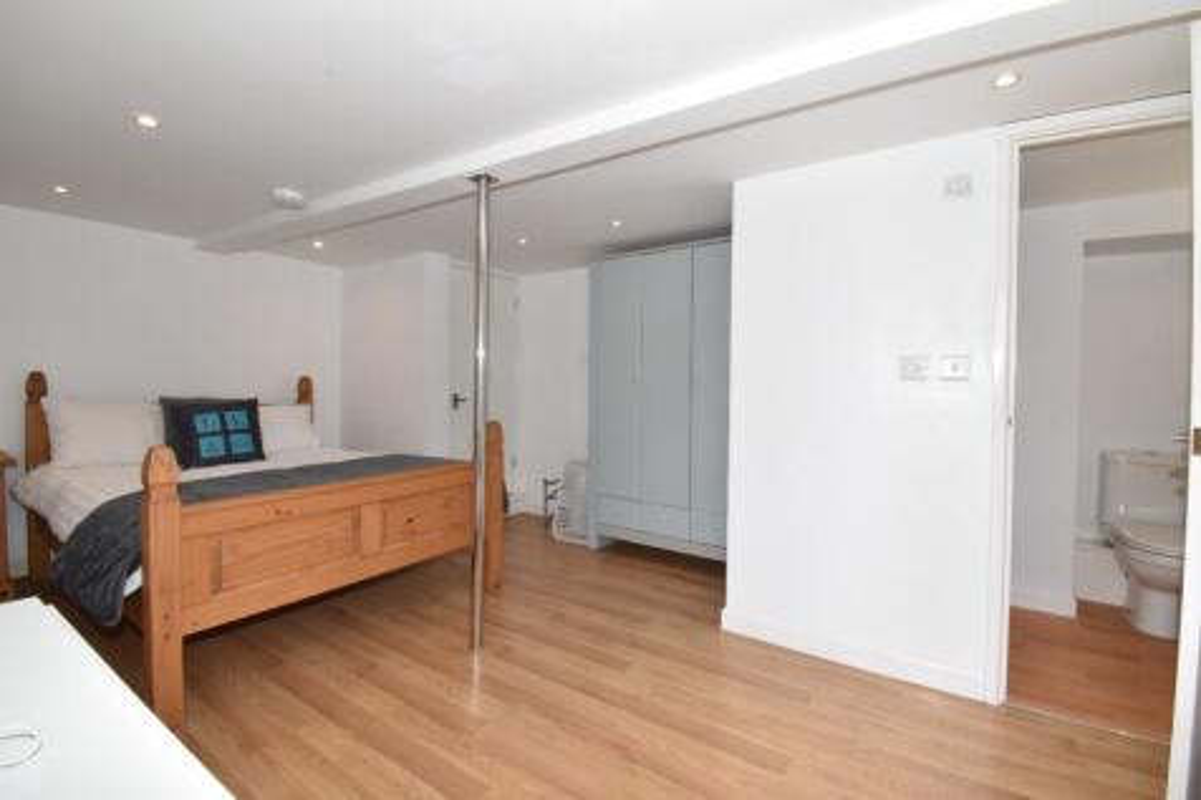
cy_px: 400
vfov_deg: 77.3
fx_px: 500
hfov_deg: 100.4
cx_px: 600
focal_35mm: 15
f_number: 13
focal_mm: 10
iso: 720
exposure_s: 1/60
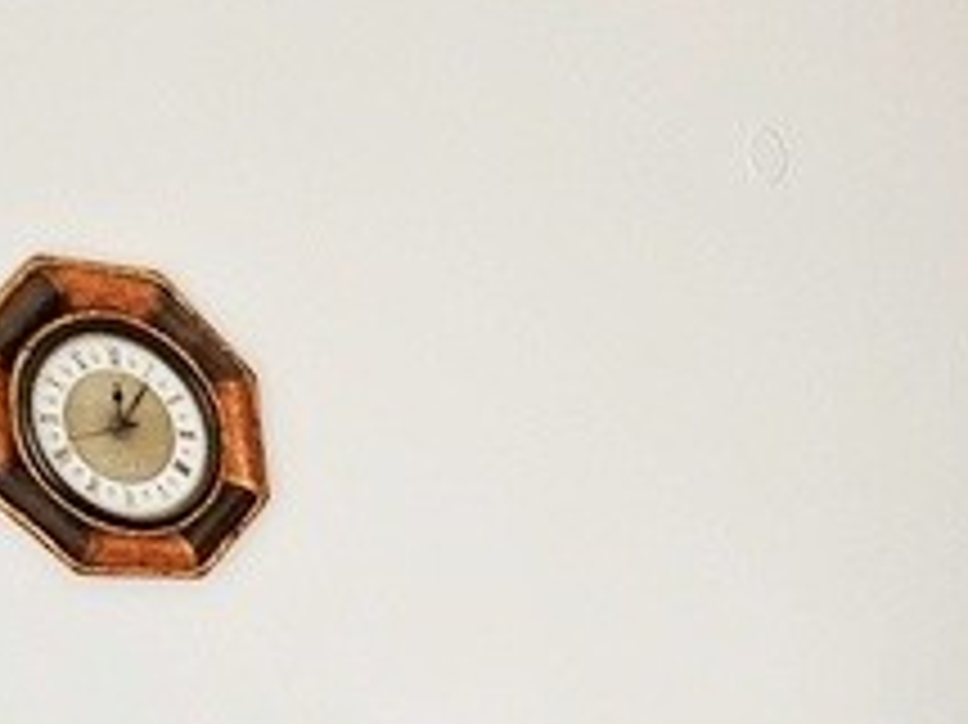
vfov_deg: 19.4
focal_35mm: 62
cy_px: 1196
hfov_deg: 27.8
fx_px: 1733
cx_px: 1126
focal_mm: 1.7
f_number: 2.2
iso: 250
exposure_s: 1/50
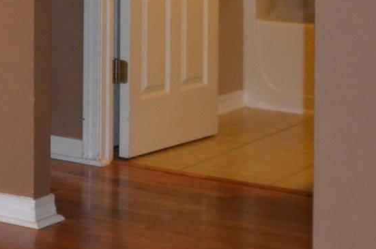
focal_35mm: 139
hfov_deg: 11.2
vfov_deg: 9.3
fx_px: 1446
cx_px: -639
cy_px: -243
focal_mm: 17
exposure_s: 1/60
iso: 560
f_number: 4.2
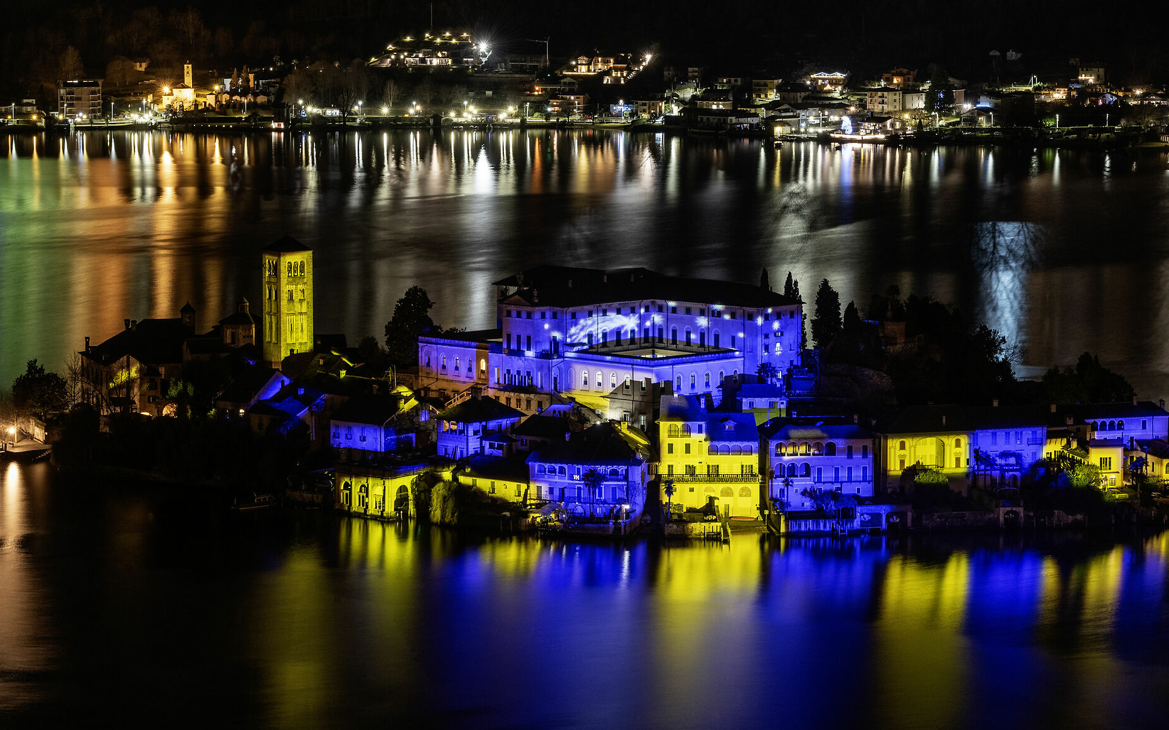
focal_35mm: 134
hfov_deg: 15.6
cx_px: 609
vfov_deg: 9.8
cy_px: 324
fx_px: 4269
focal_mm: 102
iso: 320
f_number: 10
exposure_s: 20
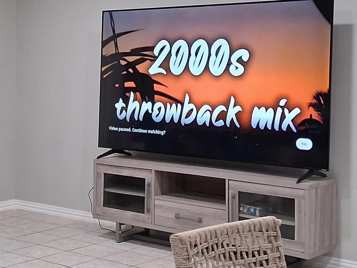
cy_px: 82
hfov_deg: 26.0
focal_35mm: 74
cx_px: 84
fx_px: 763
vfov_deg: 19.8
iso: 400
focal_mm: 3.98
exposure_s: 1/60
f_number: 1.8
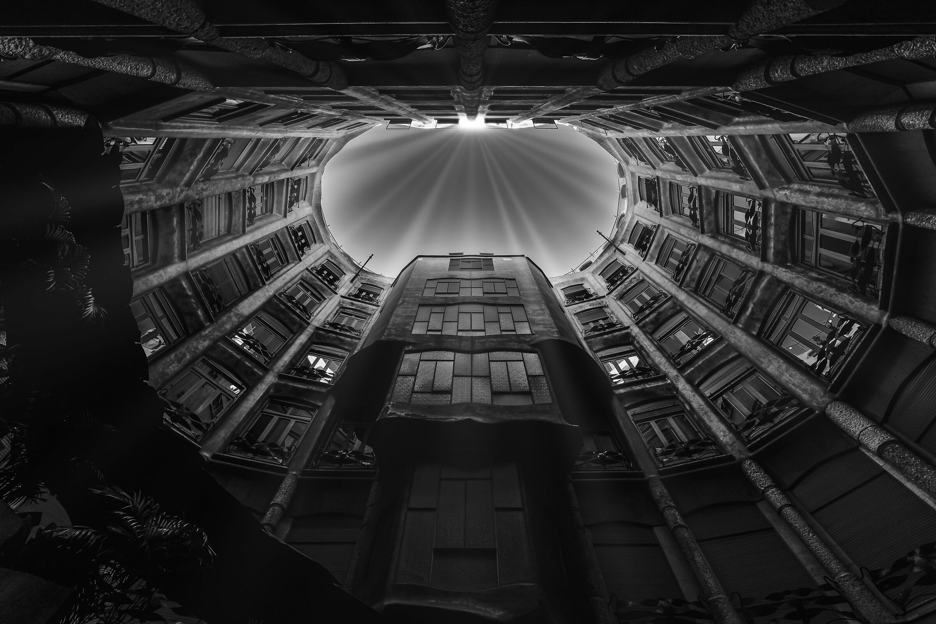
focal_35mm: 16
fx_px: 416
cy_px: 312
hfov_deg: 96.7
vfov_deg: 73.7
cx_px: 468
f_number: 9
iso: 250
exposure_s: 1/125
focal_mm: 16
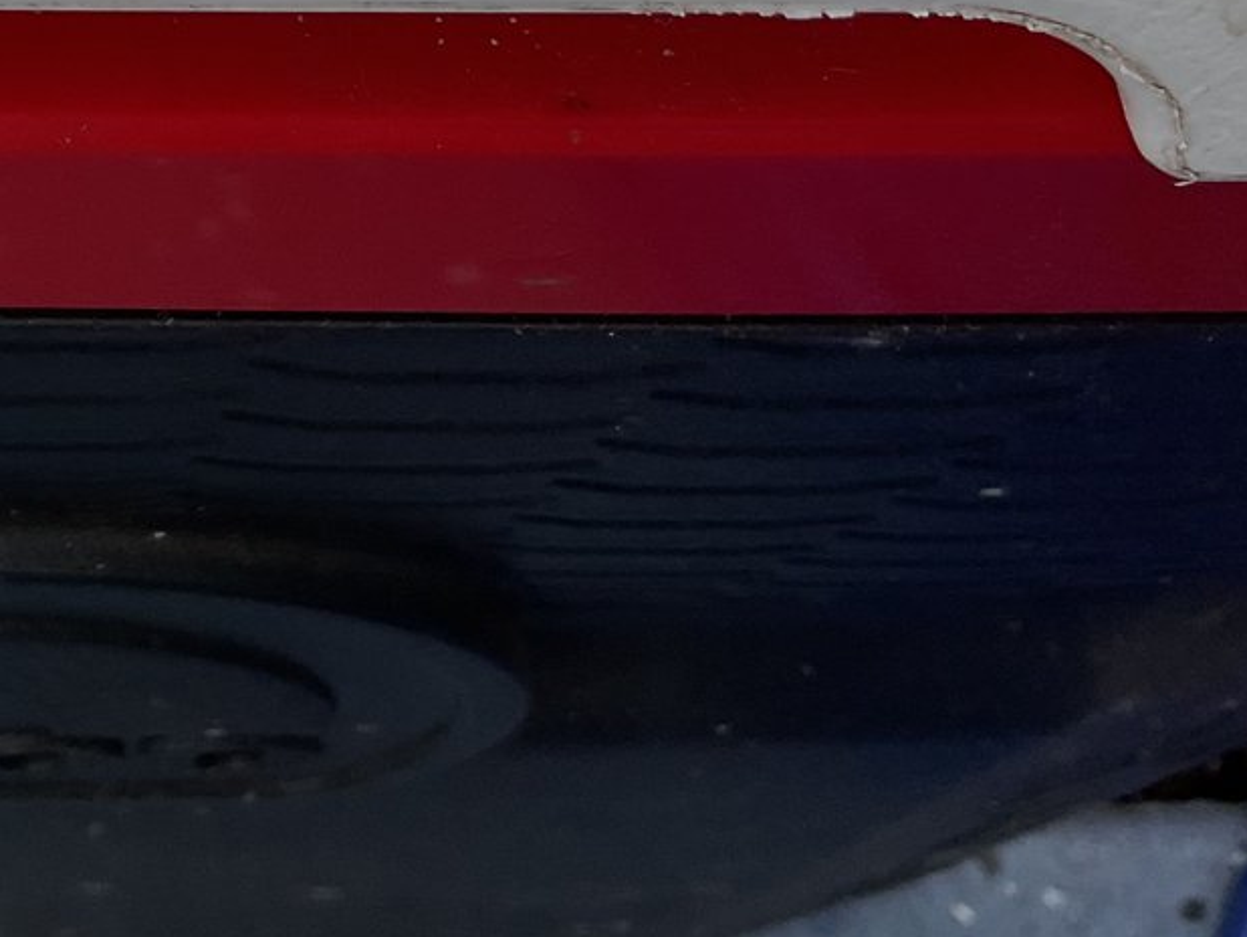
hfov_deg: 24.9
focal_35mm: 71
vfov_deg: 19.6
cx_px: -221
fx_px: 2559
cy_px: -175
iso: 16
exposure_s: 1/1412
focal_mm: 3
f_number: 1.8
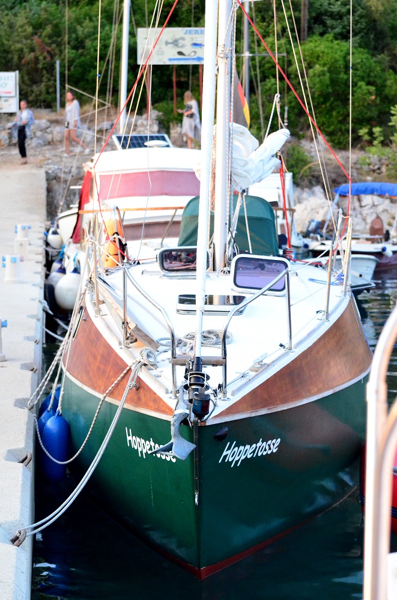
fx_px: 1746
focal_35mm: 105
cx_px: 198
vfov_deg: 19.5
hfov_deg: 13.0
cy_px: 300
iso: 5000
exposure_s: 1/1000
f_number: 4.5
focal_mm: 70
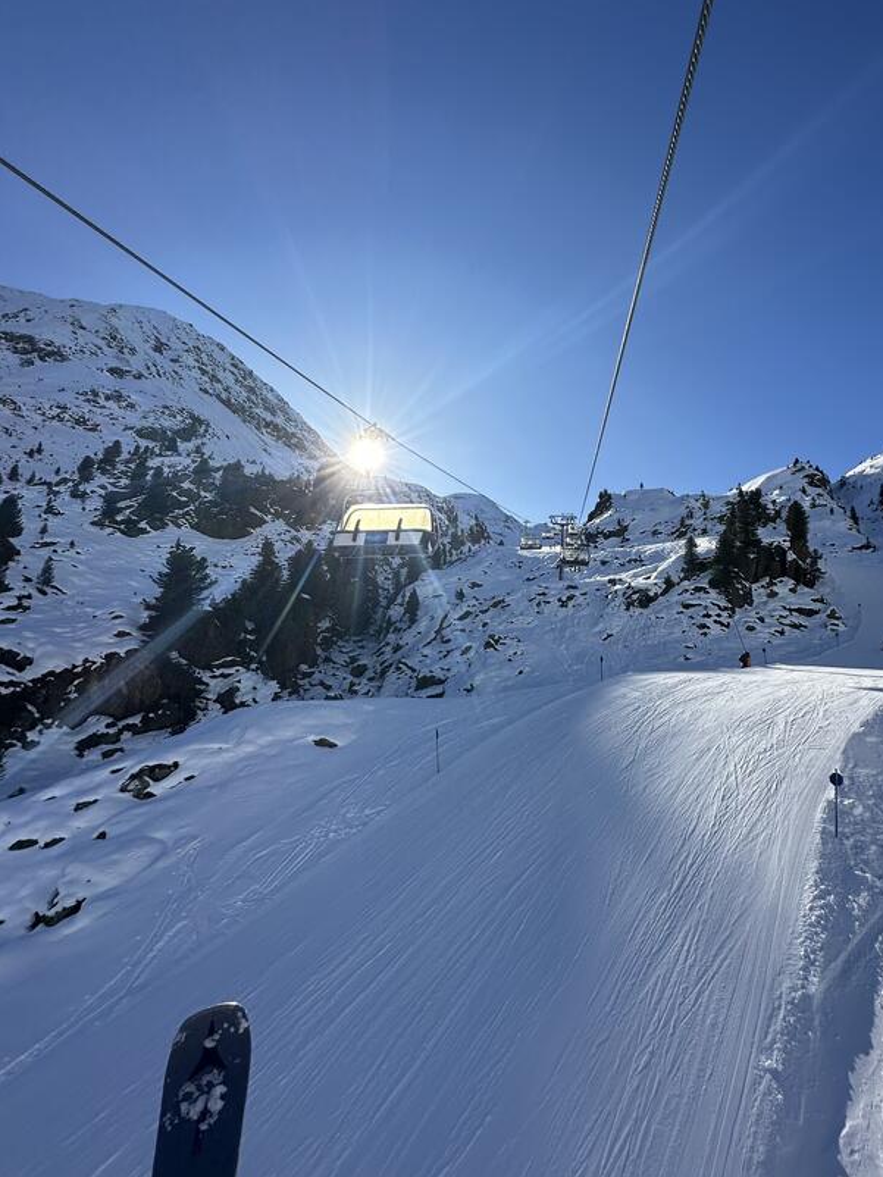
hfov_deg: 70.6
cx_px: 543
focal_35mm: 18
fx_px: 612
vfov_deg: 87.3
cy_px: 514
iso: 50
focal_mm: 2.22
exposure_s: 1/4000
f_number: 2.2
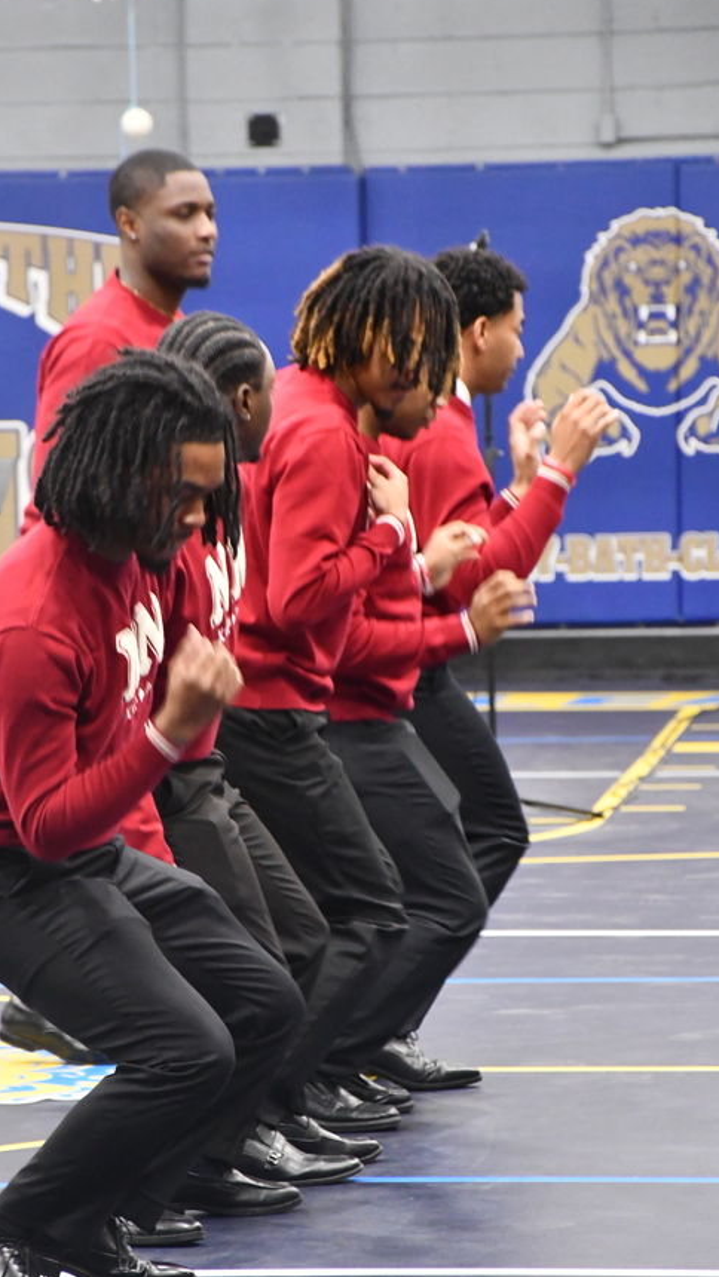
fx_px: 7352
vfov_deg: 9.9
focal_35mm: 217
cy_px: 702
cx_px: 290
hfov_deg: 5.6
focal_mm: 116
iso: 4500
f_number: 5.6
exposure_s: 1/60
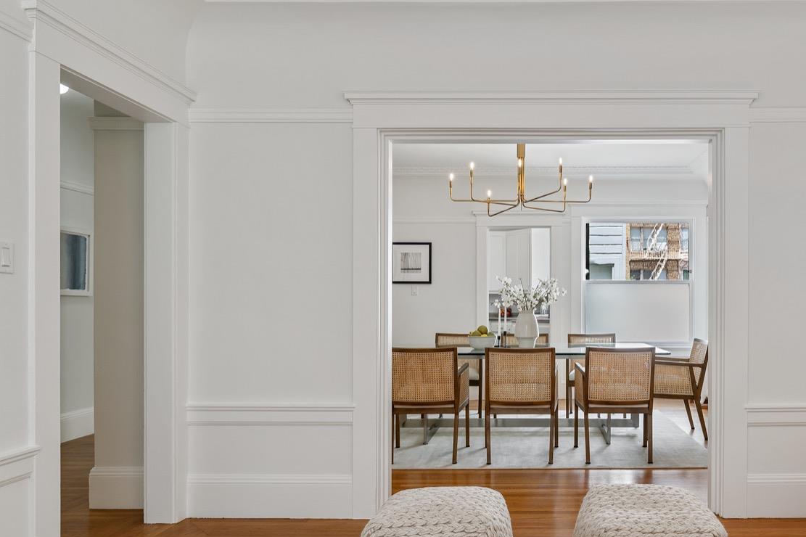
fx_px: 604
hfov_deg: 65.5
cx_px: 543
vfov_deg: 47.8
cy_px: 304
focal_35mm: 27
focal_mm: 20
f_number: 8
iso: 200
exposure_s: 1/8
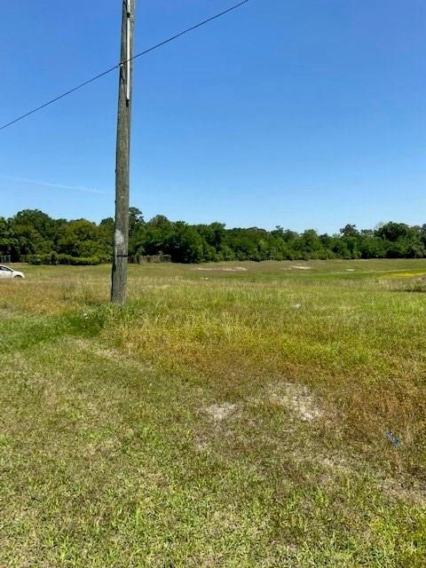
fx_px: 427
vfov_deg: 67.3
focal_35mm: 26
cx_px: 213
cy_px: 284
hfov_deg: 53.1
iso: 32
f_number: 1.8
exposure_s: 1/2519
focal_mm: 4.25
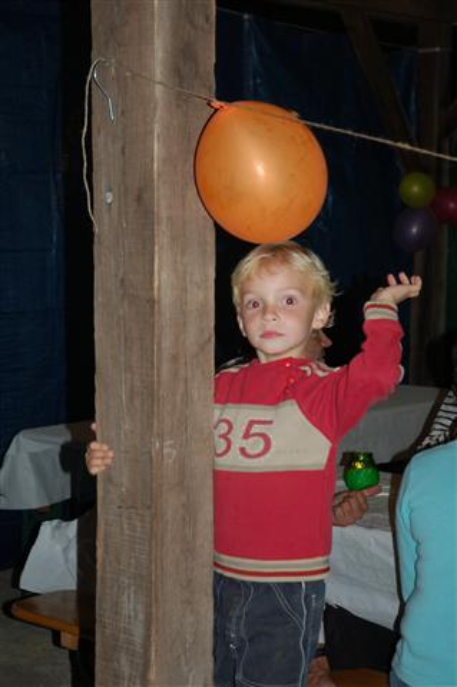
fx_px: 1431
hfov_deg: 18.1
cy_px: 344
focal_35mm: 75
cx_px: 228
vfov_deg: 27.0
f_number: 4.5
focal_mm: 50
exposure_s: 1/60
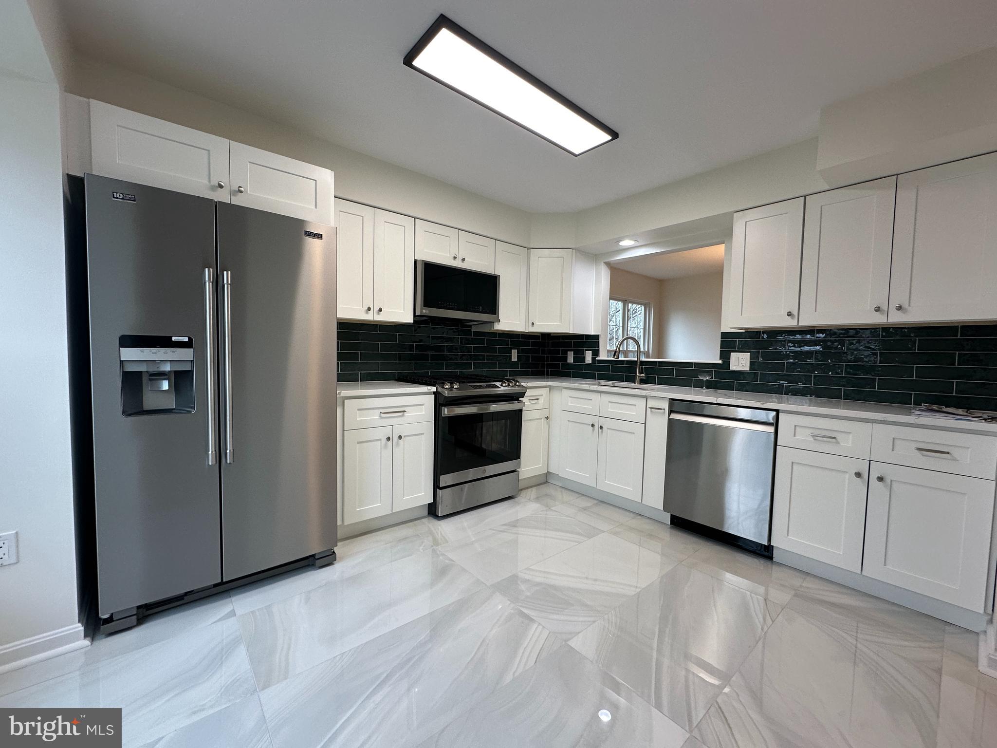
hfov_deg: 102.1
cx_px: 498
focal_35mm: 14
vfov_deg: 85.7
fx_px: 403
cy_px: 374
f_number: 2.2
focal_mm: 2.22
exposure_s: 1/120
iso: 125
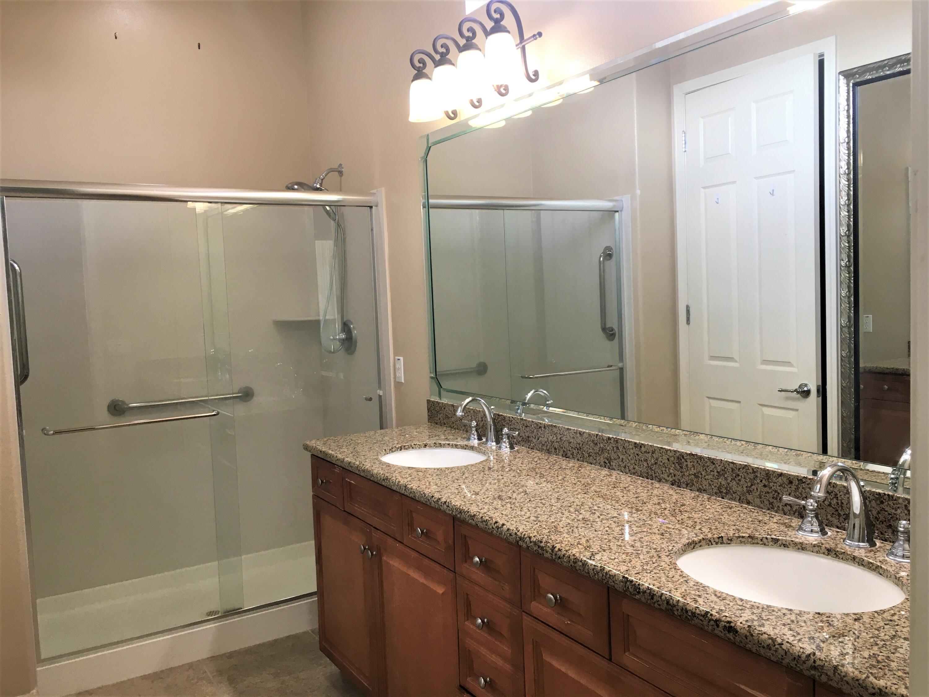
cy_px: 348
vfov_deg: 48.2
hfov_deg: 61.7
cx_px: 464
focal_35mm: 29
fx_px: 778
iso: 25
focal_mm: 4.15
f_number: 2.2
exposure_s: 1/40
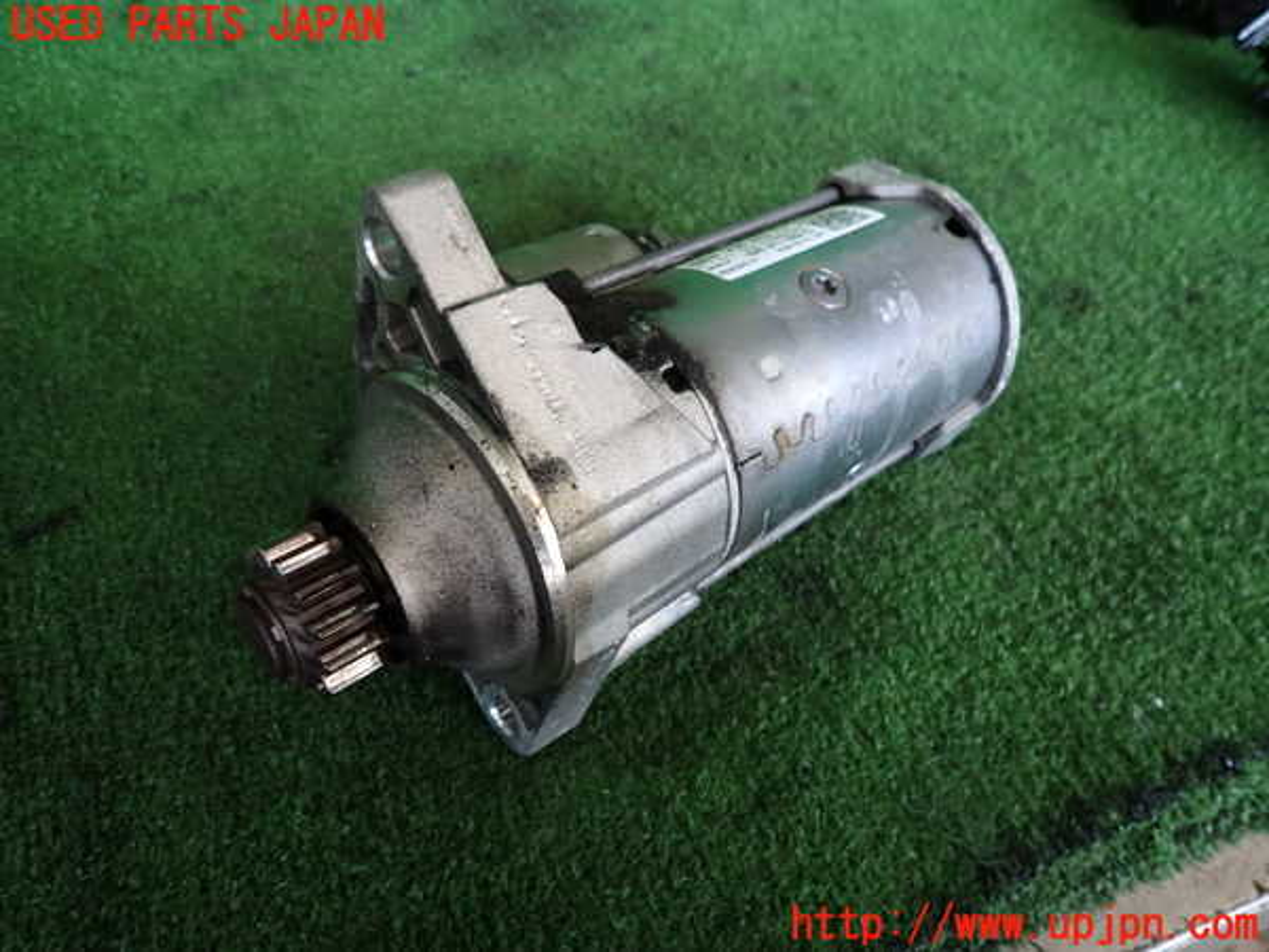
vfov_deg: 54.9
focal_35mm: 25
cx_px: 634
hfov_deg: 69.4
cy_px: 476
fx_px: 916
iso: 125
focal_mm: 4.5
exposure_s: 1/60
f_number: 2
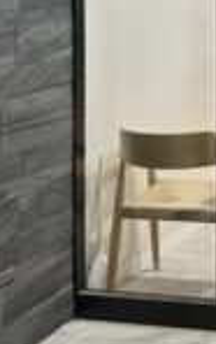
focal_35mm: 103
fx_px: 966
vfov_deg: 19.3
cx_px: 395
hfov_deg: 11.7
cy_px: -44
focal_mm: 6.86
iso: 125
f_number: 1.78
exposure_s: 1/60
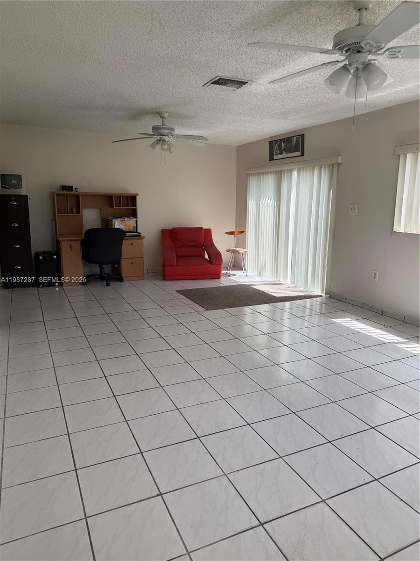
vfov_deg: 71.6
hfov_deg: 56.8
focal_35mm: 24
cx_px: 210
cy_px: 280
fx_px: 388
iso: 80
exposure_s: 1/433
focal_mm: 6.76
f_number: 1.78
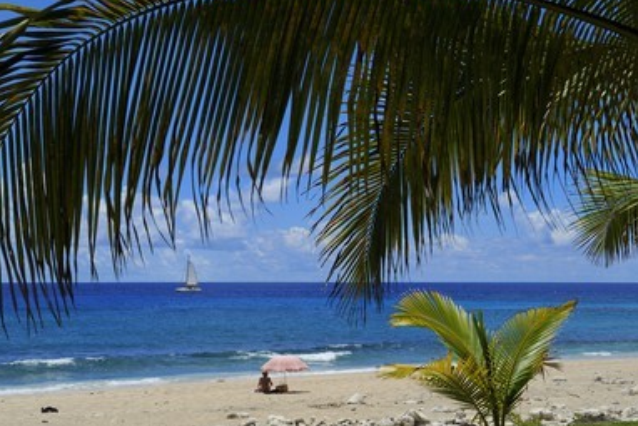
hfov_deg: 30.5
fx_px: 1170
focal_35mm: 66
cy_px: 217
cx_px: 331
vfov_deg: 20.6
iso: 200
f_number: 18
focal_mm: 60
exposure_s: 1/160
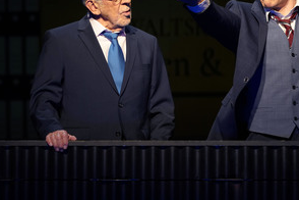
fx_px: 2417
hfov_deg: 7.1
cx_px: 176
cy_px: 53
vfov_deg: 4.7
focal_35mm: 291
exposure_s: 1/250
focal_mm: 190
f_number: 5.6
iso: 2000
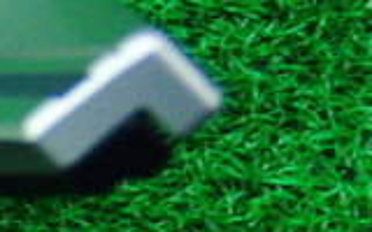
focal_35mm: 157
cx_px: -335
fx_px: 1592
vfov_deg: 8.3
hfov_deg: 12.1
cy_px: 278
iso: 400
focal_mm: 6.42
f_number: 3.6
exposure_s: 1/30
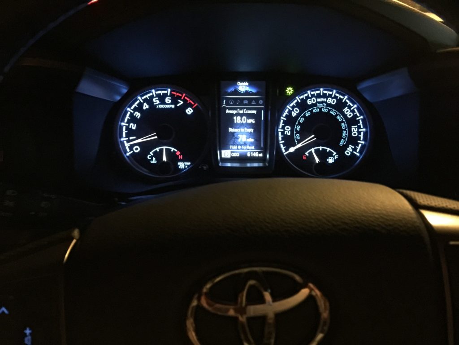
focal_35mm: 29
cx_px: 230
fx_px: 385
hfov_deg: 61.7
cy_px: 172
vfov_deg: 48.2
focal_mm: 4.15
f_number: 2.2
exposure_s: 1/4
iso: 500
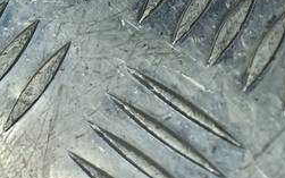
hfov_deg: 17.1
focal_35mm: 108
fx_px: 839
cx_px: -164
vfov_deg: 10.9
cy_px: -196
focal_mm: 4.6
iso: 32
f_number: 1.8
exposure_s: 1/100
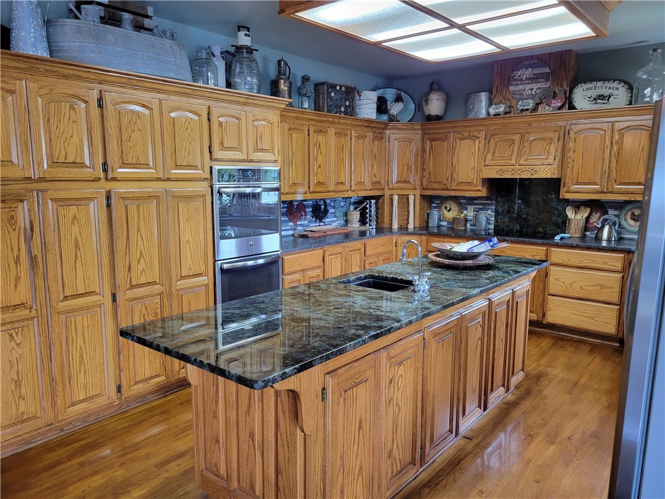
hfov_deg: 67.3
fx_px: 499
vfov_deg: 53.1
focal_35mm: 26
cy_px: 250
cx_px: 332
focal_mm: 5.4
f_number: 1.8
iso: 200
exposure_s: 1/60
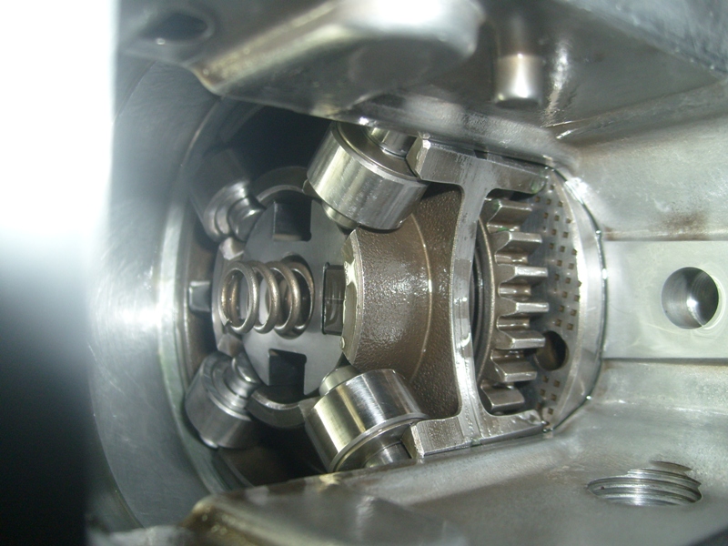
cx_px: 364
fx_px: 736
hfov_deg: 52.6
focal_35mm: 35
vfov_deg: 40.7
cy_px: 273
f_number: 2.8
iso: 100
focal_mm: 5.8
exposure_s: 1/45
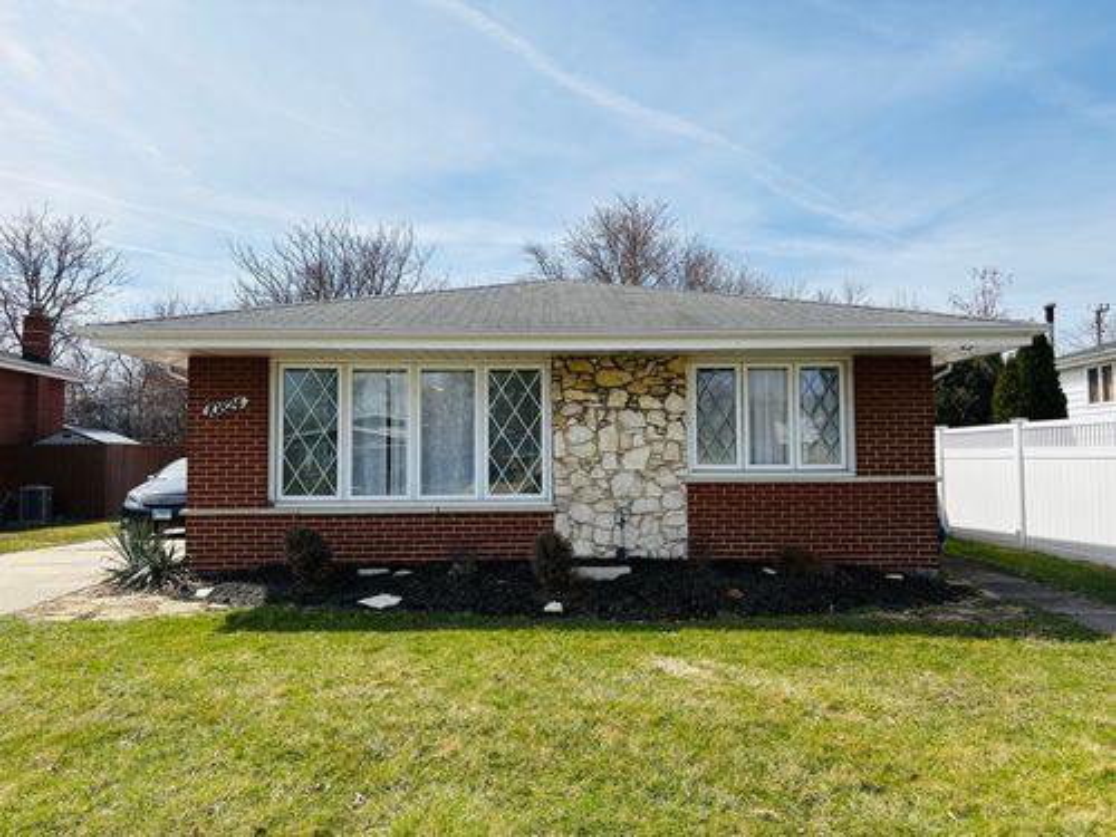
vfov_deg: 53.1
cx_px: 558
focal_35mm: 26
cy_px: 418
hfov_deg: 67.3
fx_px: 838
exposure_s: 1/4329
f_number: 1.6
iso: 50
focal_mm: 5.96
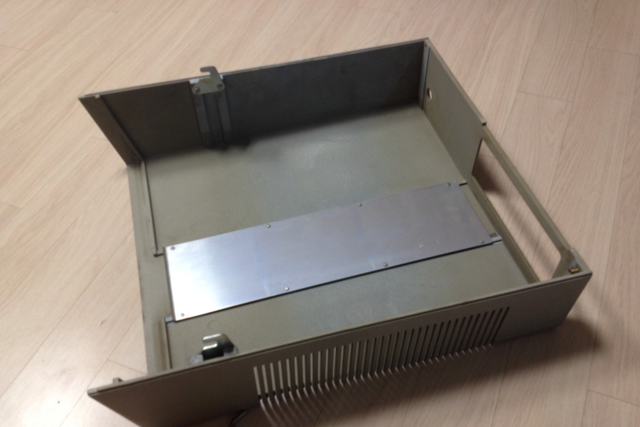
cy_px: 243
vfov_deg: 35.9
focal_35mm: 37
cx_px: 317
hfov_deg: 51.9
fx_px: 658
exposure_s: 1/20
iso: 64
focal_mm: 4.28
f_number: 2.4
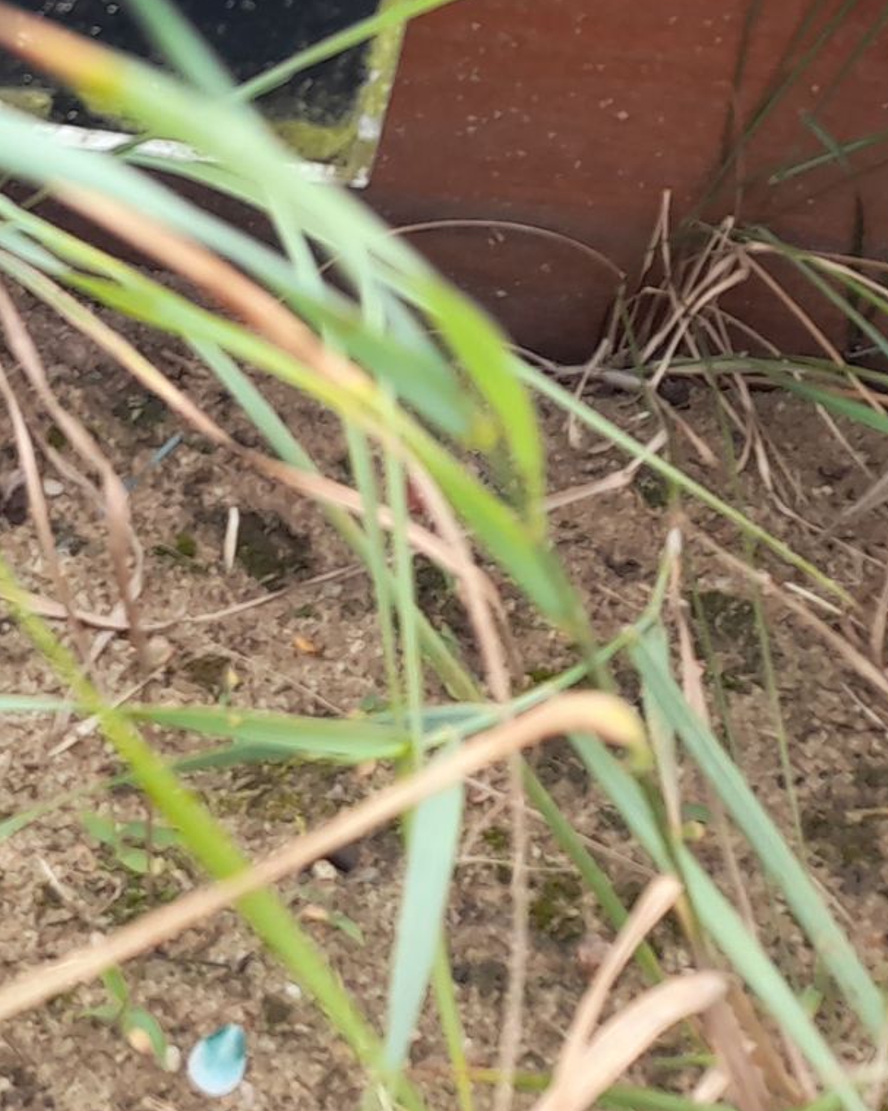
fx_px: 2957
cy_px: -414
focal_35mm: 90
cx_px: -413
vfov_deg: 19.3
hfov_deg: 15.8
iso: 20
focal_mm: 4.6
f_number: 2
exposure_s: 1/139
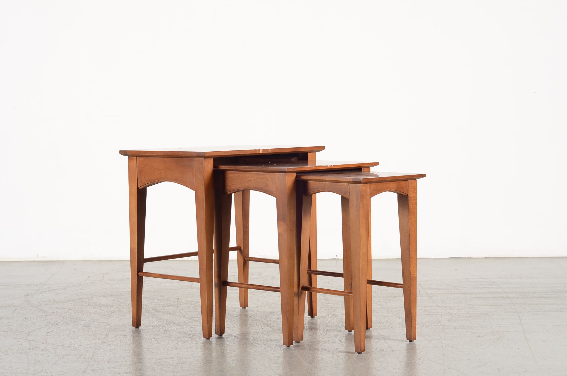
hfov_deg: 27.0
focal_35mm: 75
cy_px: 188
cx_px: 284
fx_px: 1179
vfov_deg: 18.1
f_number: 5.6
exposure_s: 1/125
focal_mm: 50
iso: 100
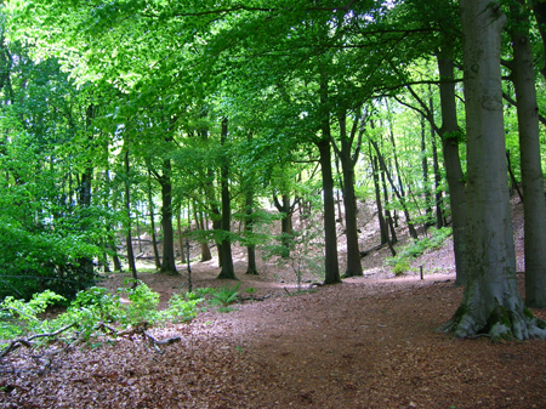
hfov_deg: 54.0
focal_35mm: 34
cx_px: 273
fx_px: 536
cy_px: 204
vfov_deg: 41.8
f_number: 2.9
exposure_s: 1/31.6
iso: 50
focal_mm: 5.7
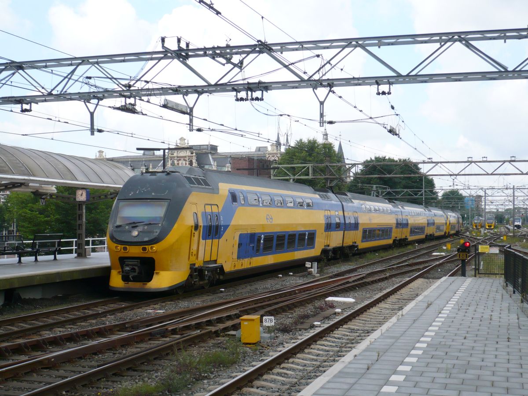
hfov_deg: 34.9
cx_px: 264
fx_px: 839
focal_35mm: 55
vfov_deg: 26.6
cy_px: 198
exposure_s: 1/640
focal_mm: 9.1
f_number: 3.5
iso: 100
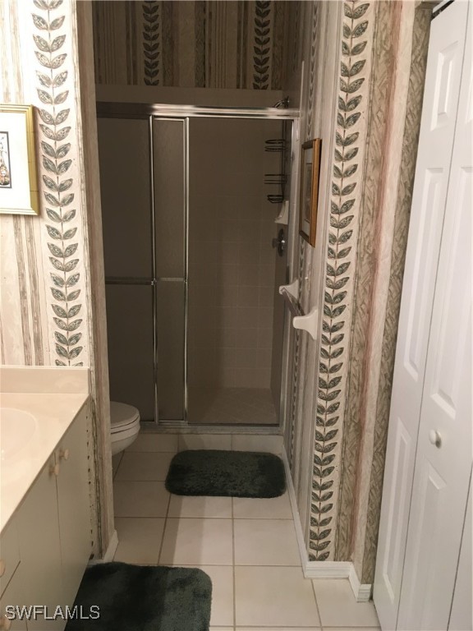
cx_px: 236
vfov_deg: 61.7
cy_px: 316
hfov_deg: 48.2
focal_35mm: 29
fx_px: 528
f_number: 2.2
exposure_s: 1/30
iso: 80
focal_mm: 4.15
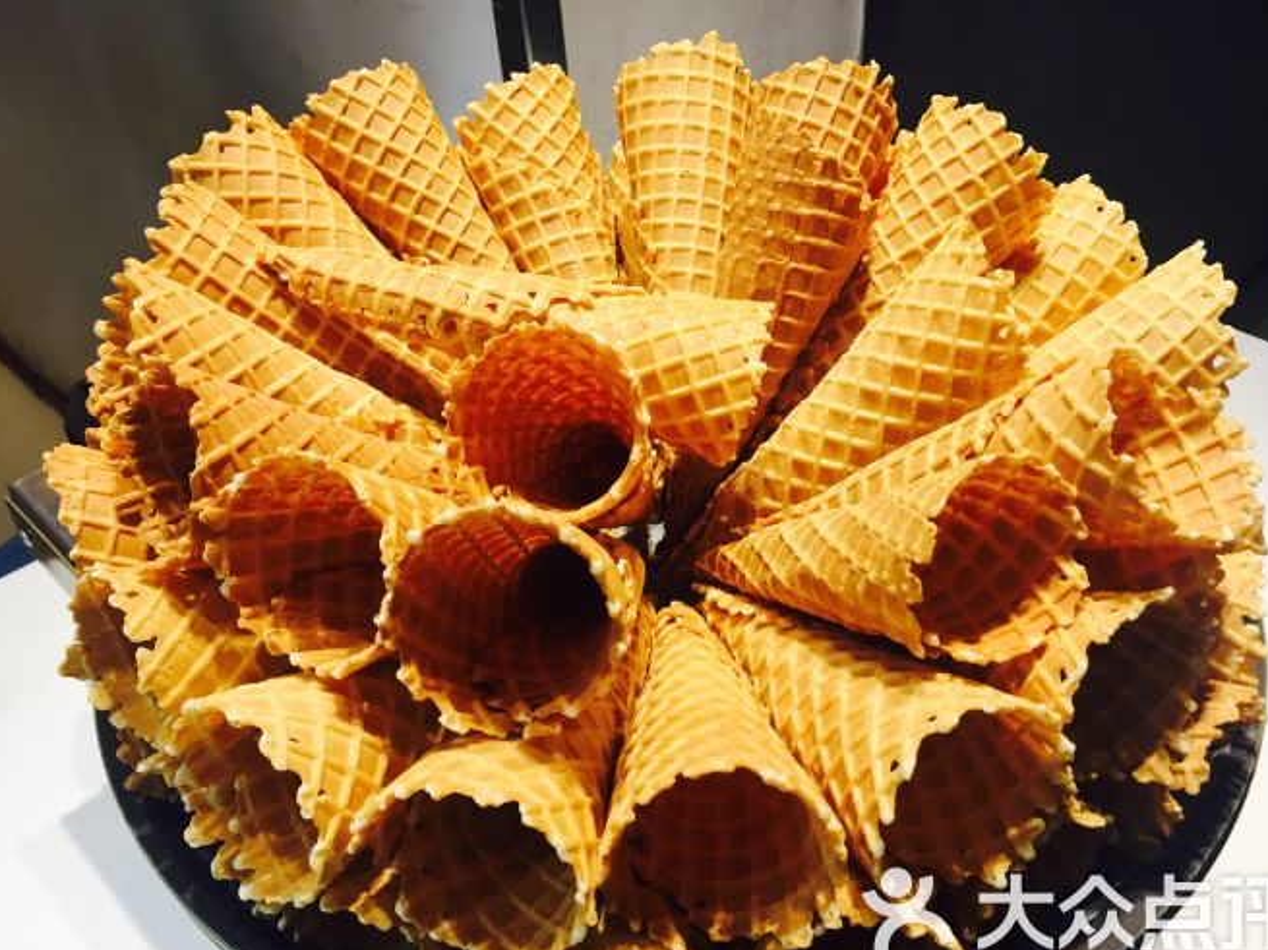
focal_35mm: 31
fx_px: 1135
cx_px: 670
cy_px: 506
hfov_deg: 58.3
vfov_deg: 45.4
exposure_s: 1/33
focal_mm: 4.15
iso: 32
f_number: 2.2
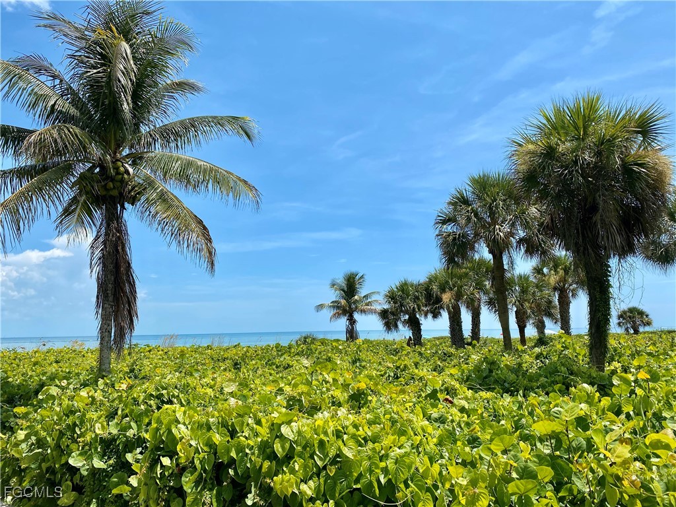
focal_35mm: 26
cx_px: 338
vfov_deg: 53.1
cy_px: 254
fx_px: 508
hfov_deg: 67.3
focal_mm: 4.25
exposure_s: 1/3610
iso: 32
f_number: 1.8
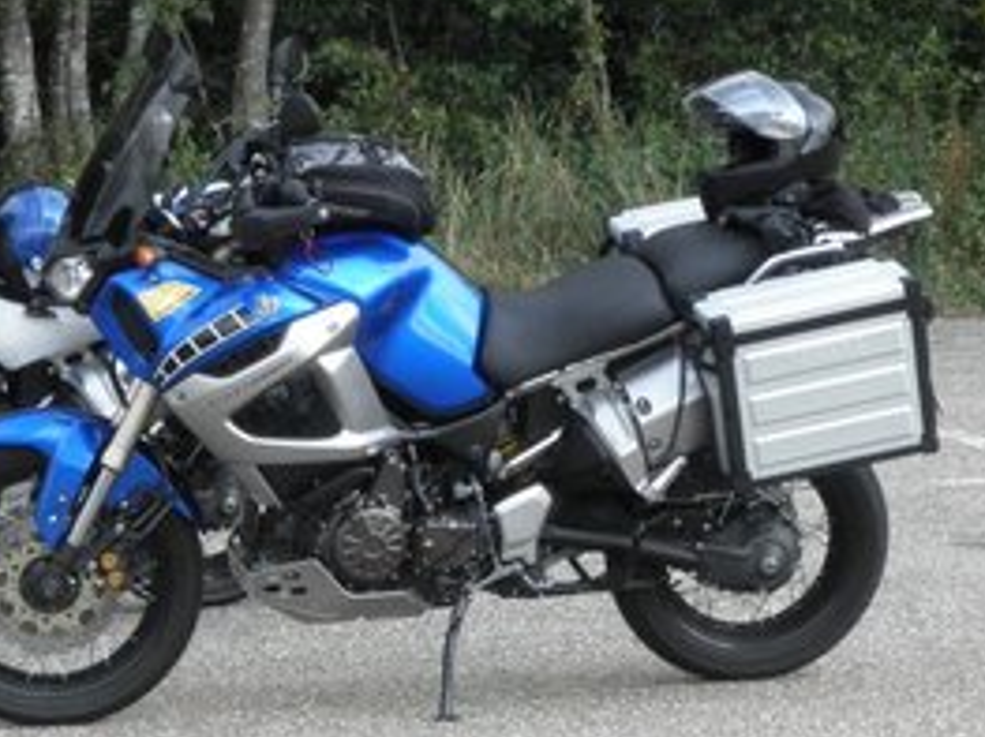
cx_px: 337
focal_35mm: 210
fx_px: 5973
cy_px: 460
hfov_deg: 9.4
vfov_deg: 7.1
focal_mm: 16.3
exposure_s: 1/160
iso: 64
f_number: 4.2
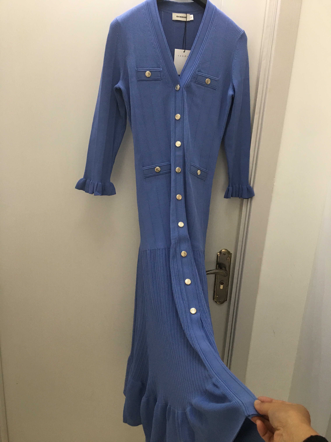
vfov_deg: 61.7
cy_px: 221
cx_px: 166
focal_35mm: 29
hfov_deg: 48.2
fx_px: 370
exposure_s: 1/17
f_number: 2.2
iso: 100
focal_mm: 4.15
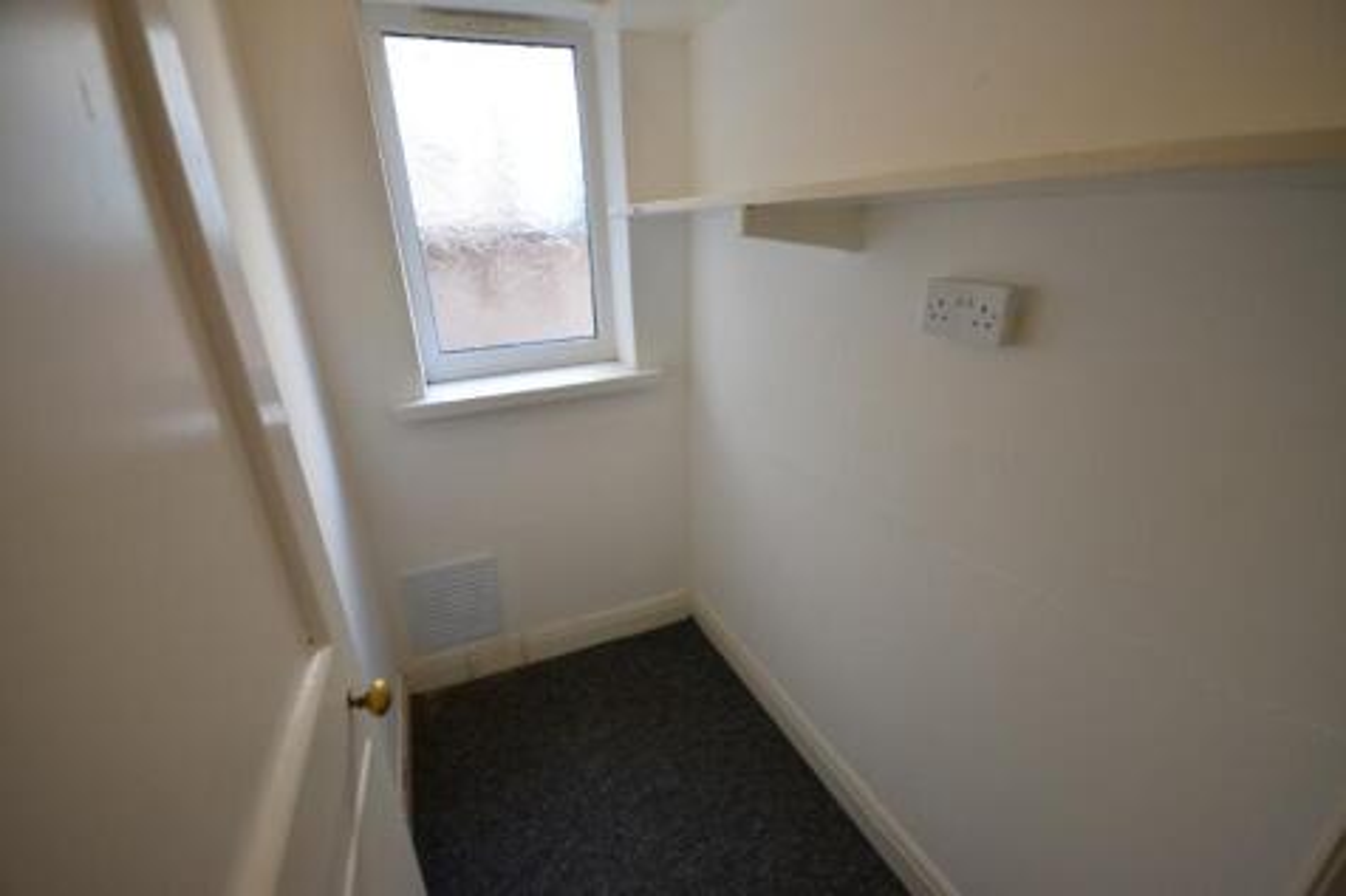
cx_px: 673
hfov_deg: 100.4
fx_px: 561
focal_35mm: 15
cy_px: 448
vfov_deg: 77.3
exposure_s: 1/60
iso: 400
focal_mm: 10
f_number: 4
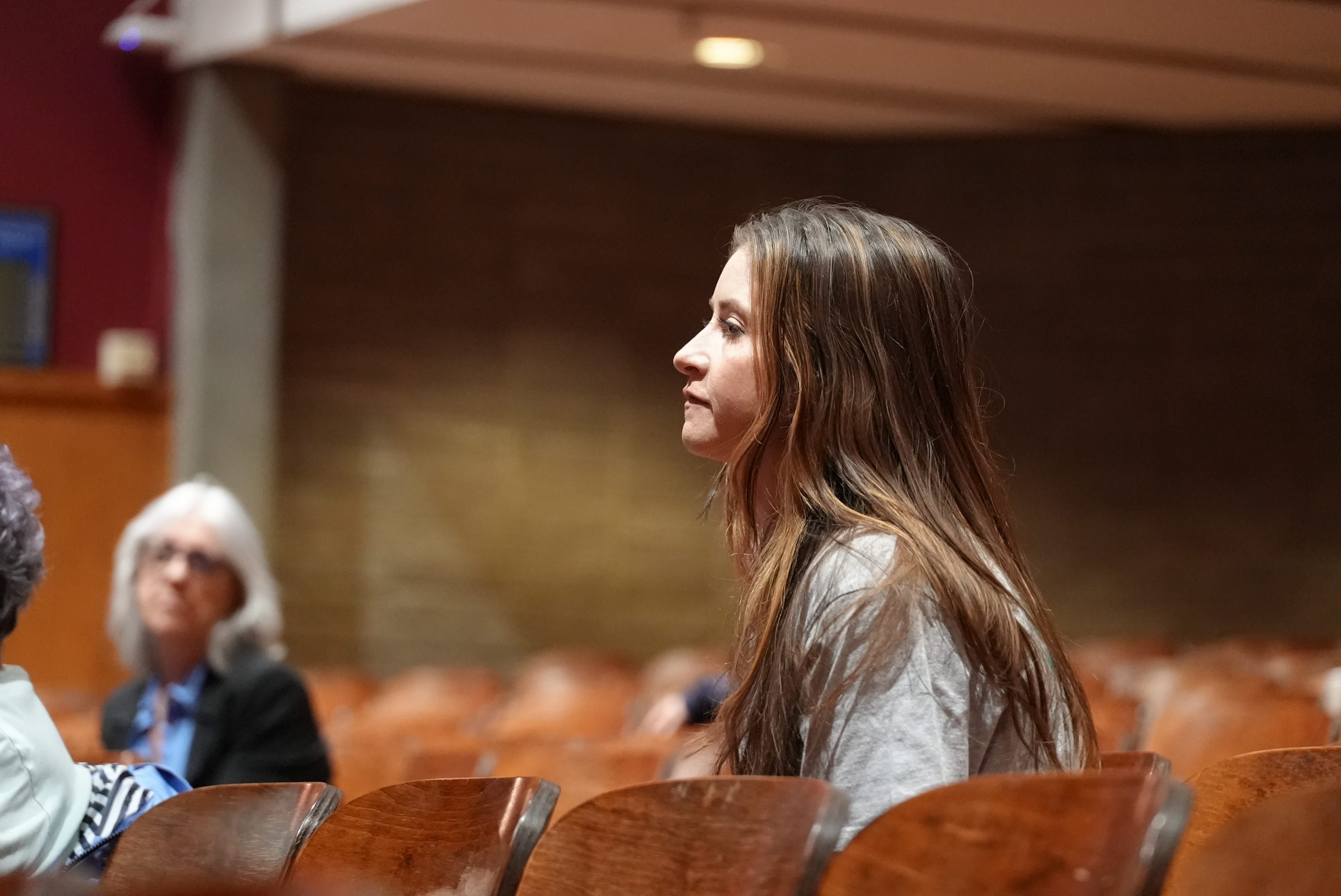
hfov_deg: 15.3
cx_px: 670
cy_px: 448
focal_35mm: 134
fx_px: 4994
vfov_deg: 10.2
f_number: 4
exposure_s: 1/80
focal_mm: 134
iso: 12800
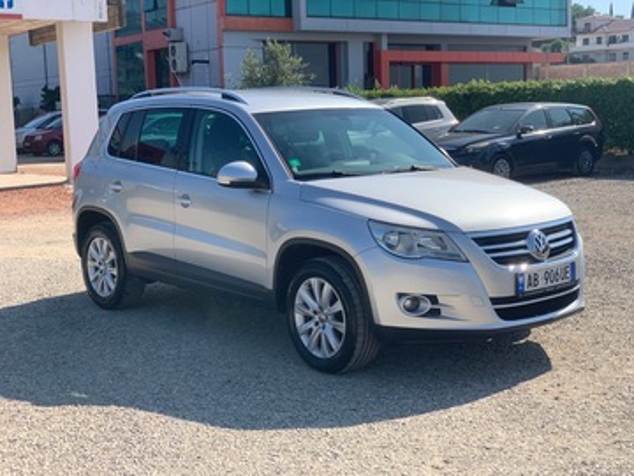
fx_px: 952
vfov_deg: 28.0
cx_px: 317
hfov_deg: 36.8
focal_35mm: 52
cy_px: 238
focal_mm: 6
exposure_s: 1/905
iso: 16
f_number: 2.4
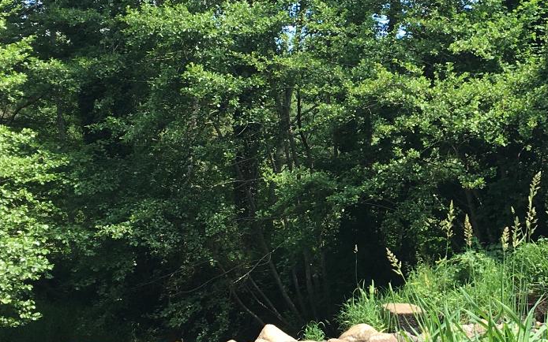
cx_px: 491
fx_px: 1270
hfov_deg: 23.7
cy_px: 184
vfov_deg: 15.4
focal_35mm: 85
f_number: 2.2
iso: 25
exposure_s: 1/316
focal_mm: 4.15
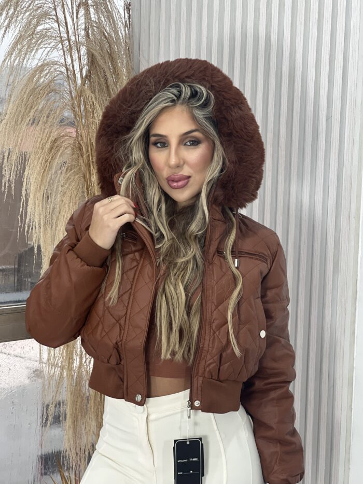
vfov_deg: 25.3
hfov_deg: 19.1
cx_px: 182
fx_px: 1076
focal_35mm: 77
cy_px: 242
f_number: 2.8
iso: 160
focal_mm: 9
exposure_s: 1/120
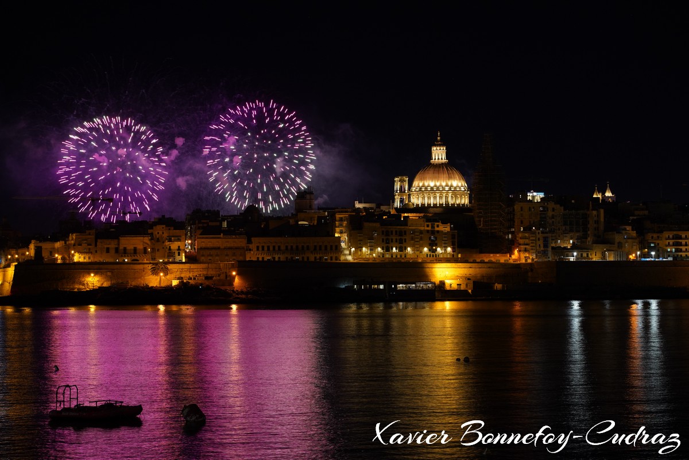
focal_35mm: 75
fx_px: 1435
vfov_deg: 18.2
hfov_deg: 27.0
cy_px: 230
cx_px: 344
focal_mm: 75
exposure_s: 1/4
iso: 1600
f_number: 6.3
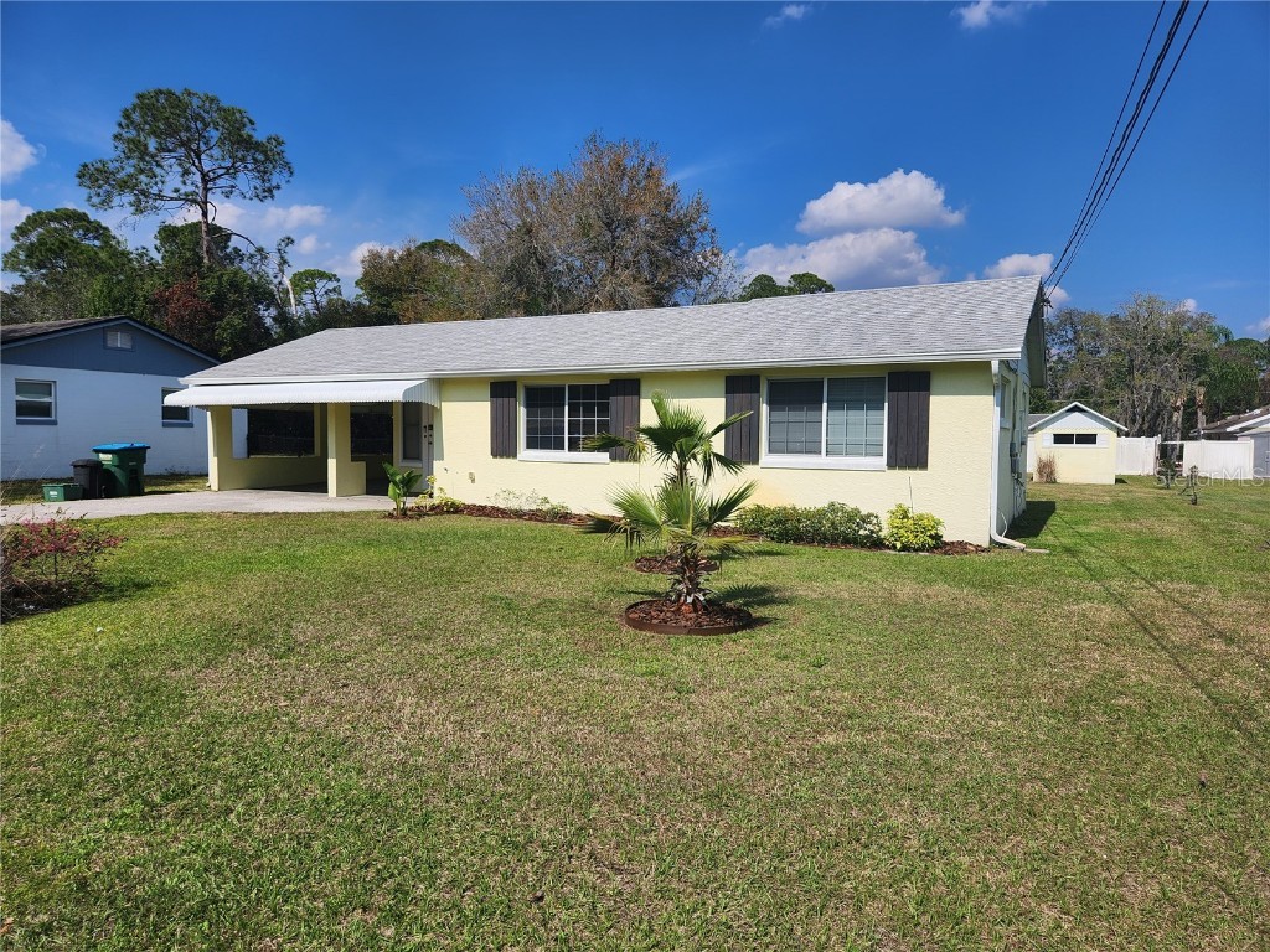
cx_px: 635
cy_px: 476
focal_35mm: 23
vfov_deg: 58.9
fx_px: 844
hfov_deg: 73.9
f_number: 1.8
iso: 20
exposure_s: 1/3109
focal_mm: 5.4
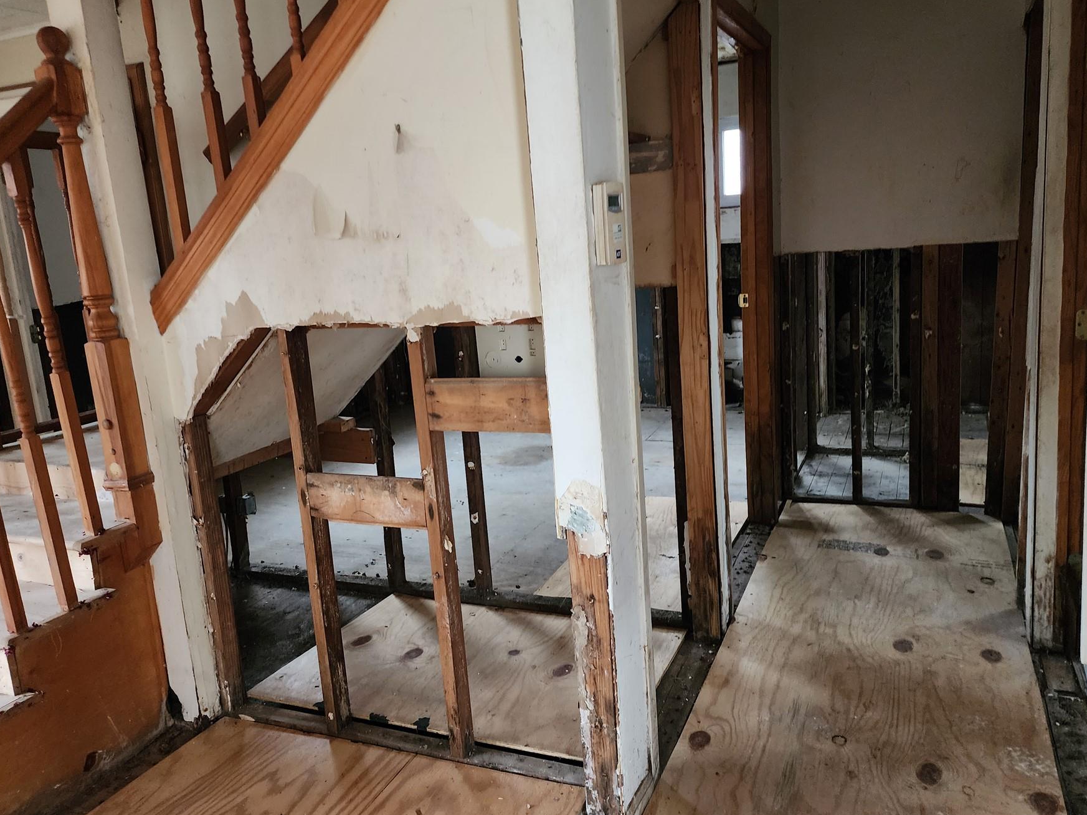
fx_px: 848
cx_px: 543
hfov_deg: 65.3
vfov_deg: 51.3
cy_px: 376
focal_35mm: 27
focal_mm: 6.4
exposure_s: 1/40
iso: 640
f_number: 1.8
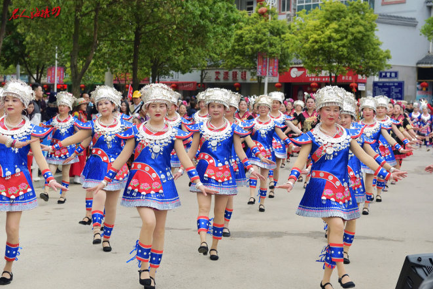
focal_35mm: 73
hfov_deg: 27.7
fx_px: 878
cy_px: 145
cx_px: 221
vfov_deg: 18.7
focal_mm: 70
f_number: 7.1
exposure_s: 1/800
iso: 1250
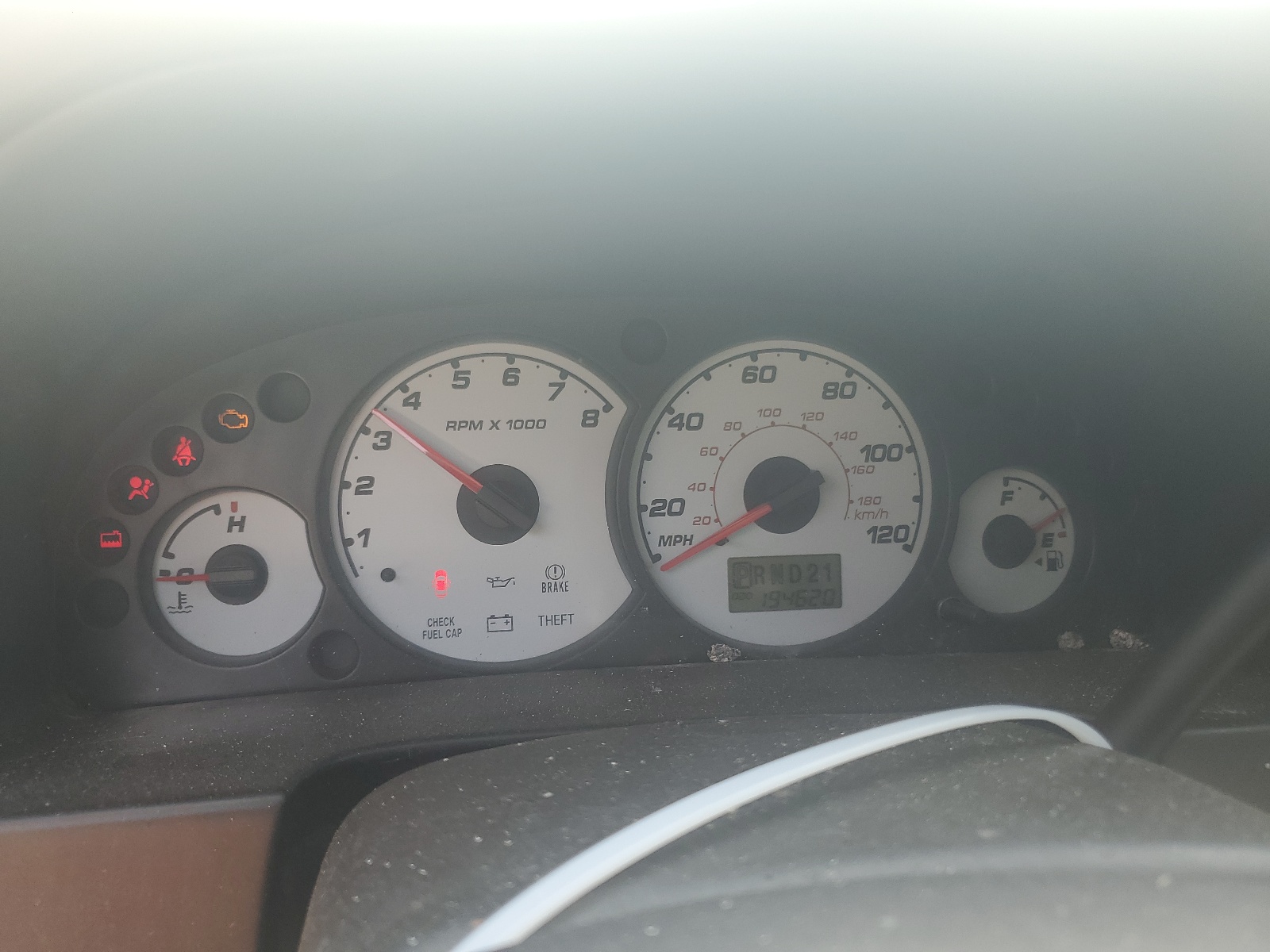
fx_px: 954
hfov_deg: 67.3
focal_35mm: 26
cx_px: 635
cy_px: 476
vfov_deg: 53.1
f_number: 1.5
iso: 50
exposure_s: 1/172
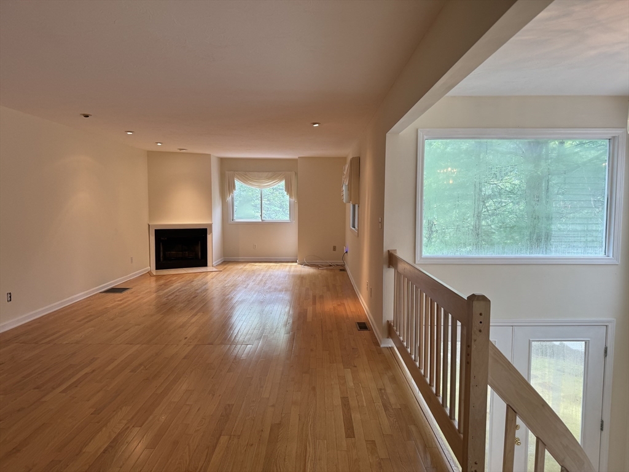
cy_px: 236
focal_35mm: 24
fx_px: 436
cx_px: 314
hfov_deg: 71.6
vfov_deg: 56.8
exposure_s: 1/120
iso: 125
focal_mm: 6.76
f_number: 1.78
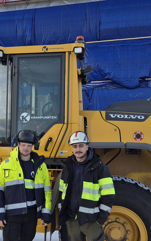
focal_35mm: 48
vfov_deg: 41.7
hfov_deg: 26.6
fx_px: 316
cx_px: 40
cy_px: 140
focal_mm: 5.4
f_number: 1.8
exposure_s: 1/180
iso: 40
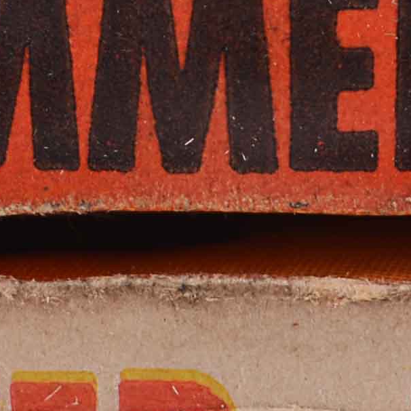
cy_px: -137
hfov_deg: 3.8
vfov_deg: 3.8
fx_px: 6112
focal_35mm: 455
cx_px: 337
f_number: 9
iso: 100
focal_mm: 44
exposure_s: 1/80
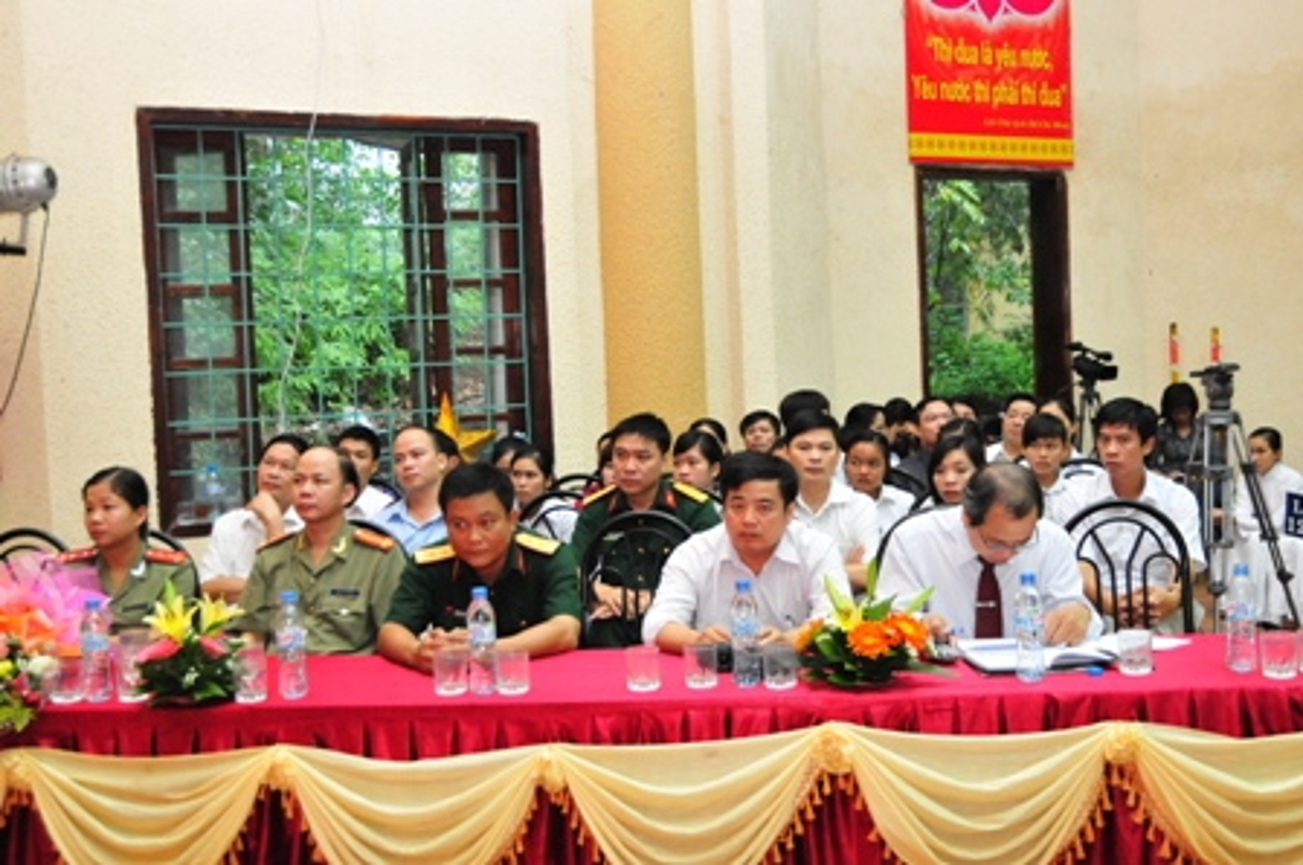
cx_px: 652
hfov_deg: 45.0
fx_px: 1572
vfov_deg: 30.8
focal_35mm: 44
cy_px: 432
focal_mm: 29
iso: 3200
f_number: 5.6
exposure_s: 1/60
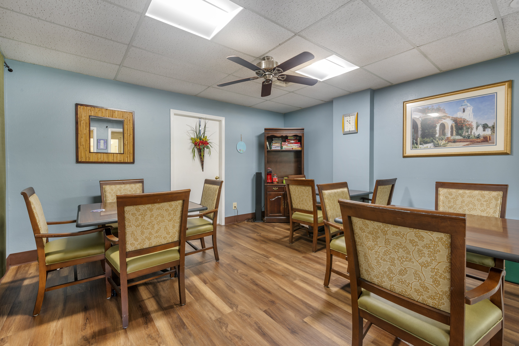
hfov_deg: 96.7
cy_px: 173
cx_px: 260
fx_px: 231
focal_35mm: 16
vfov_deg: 73.8
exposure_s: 1/4
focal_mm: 16
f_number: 11
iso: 400
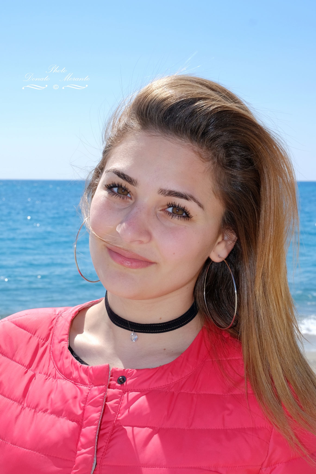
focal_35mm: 60
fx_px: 790
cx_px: 158
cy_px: 237
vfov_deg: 33.4
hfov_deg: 22.6
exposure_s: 1/180
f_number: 11
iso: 200
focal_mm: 40.1
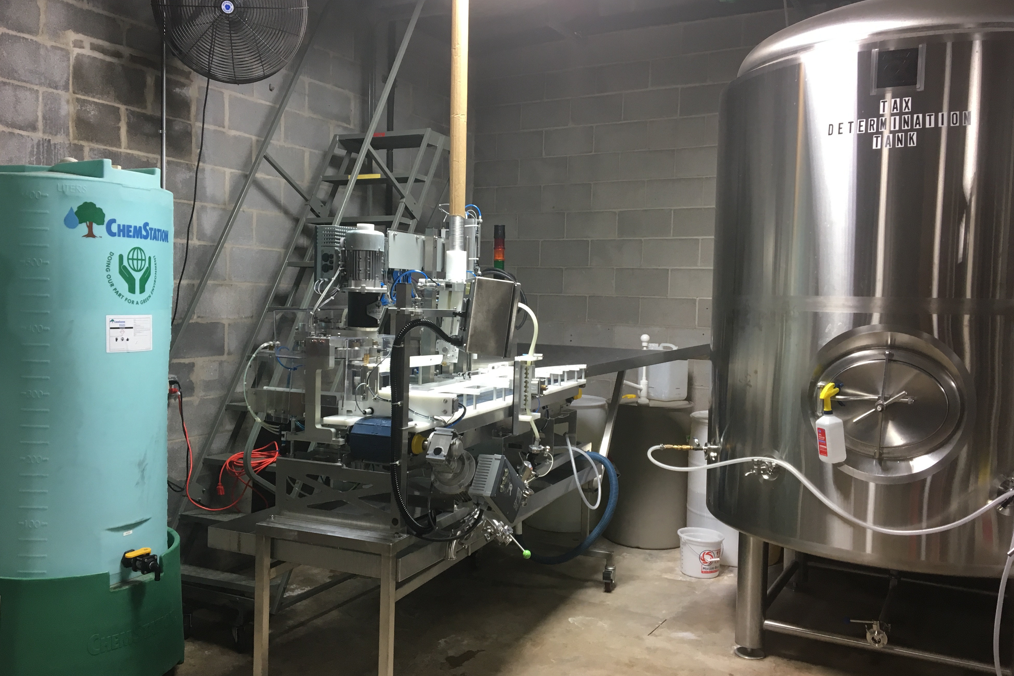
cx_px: 497
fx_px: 873
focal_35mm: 31
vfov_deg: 42.3
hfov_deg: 60.3
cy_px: 346
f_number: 2.2
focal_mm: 4.15
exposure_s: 1/30
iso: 64
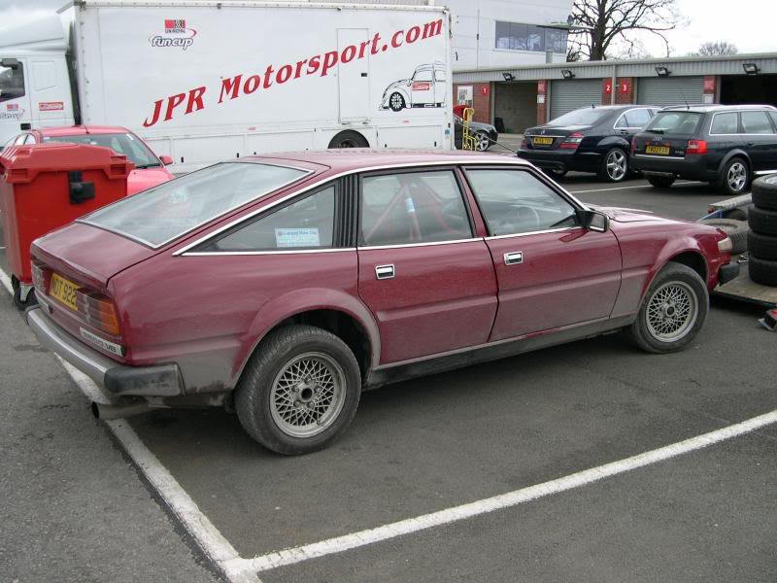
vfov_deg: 37.7
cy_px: 292
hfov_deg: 49.0
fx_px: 853
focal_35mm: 38
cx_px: 388
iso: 100
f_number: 2.8
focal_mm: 8
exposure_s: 1/231
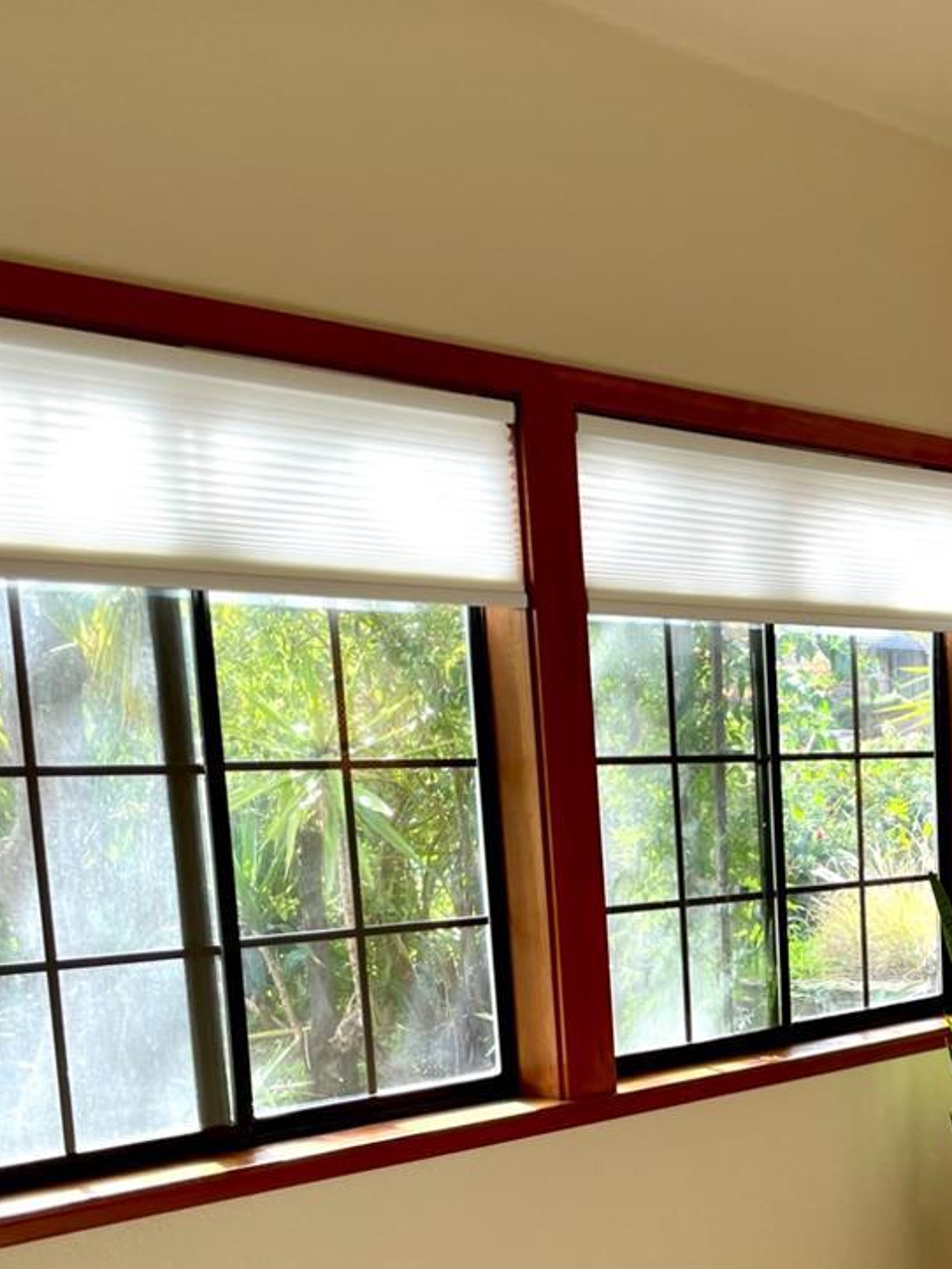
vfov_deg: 33.6
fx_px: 1979
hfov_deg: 25.8
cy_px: 1144
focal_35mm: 54
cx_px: 934
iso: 32
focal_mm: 4.2
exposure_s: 1/165
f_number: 1.6
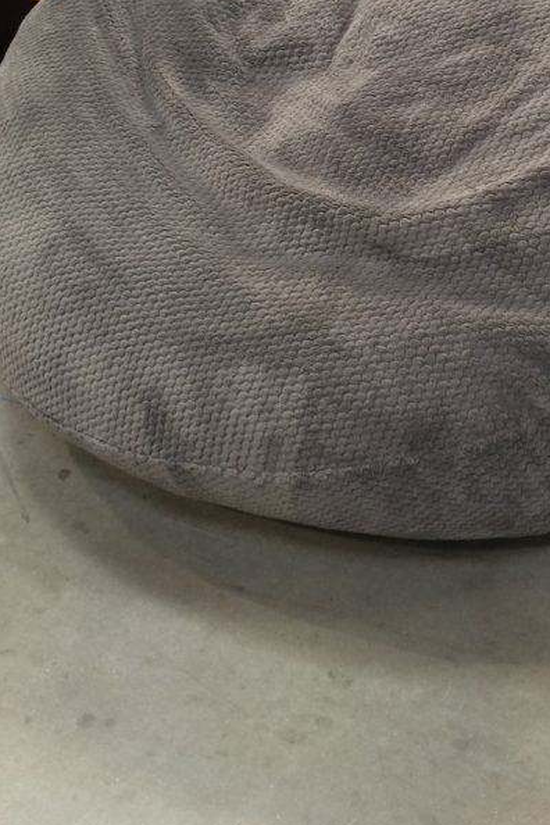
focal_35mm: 52
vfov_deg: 36.4
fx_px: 1192
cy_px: 121
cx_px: 419
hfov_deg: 25.6
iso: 125
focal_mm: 4.15
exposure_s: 1/33
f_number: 2.2
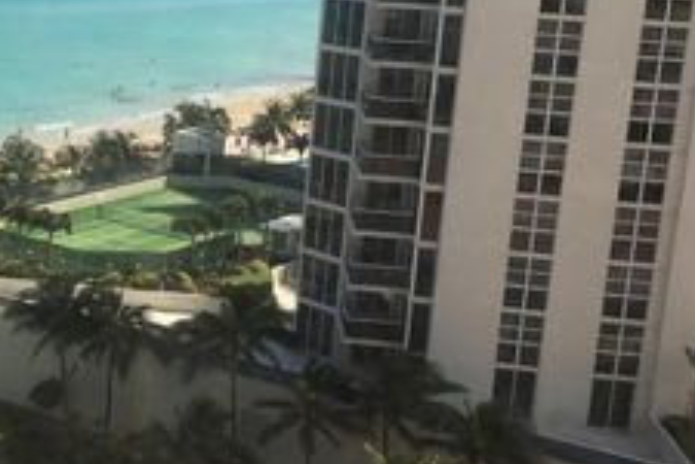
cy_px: 193
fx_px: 1293
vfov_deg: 20.3
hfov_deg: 28.9
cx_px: 74
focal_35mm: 67
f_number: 2.2
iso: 25
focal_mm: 4.15
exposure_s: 1/1148
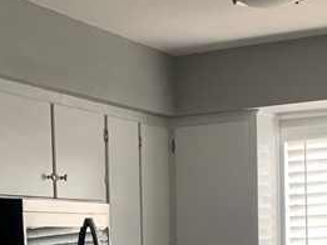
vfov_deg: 14.1
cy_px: 296
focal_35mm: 102
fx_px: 964
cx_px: 28
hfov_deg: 18.9
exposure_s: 1/60
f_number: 1.8
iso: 160
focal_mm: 4.25
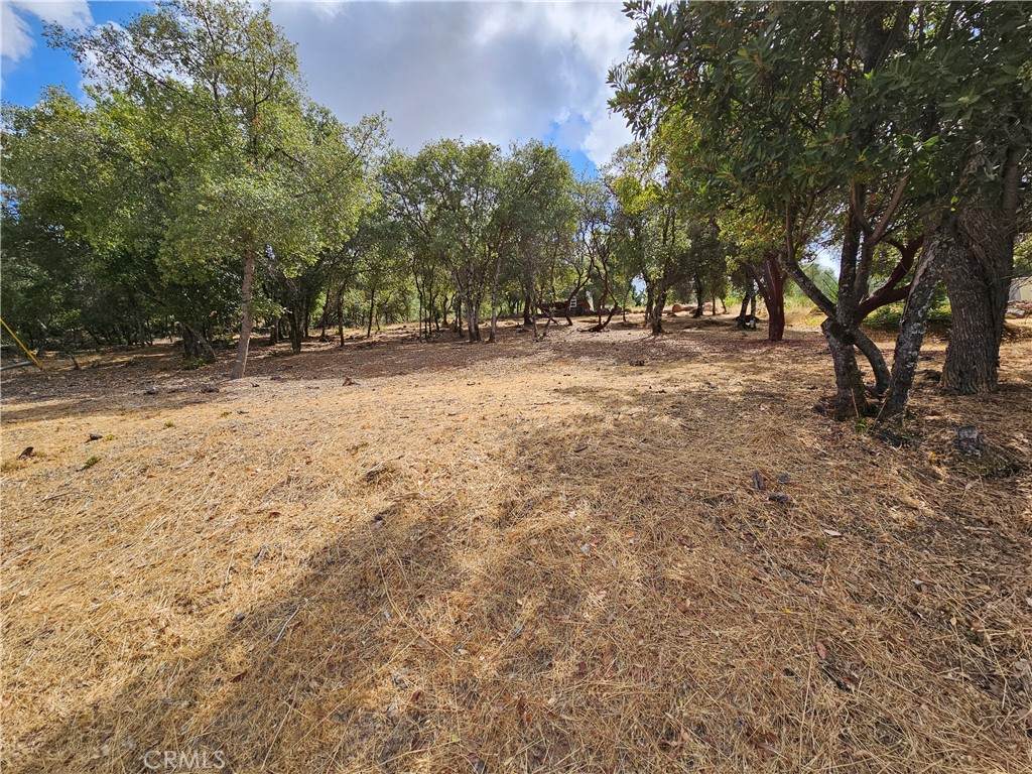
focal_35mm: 13
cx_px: 516
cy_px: 387
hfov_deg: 106.2
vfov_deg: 89.9
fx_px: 388
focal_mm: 2.2
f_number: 2.2
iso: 50
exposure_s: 1/1809
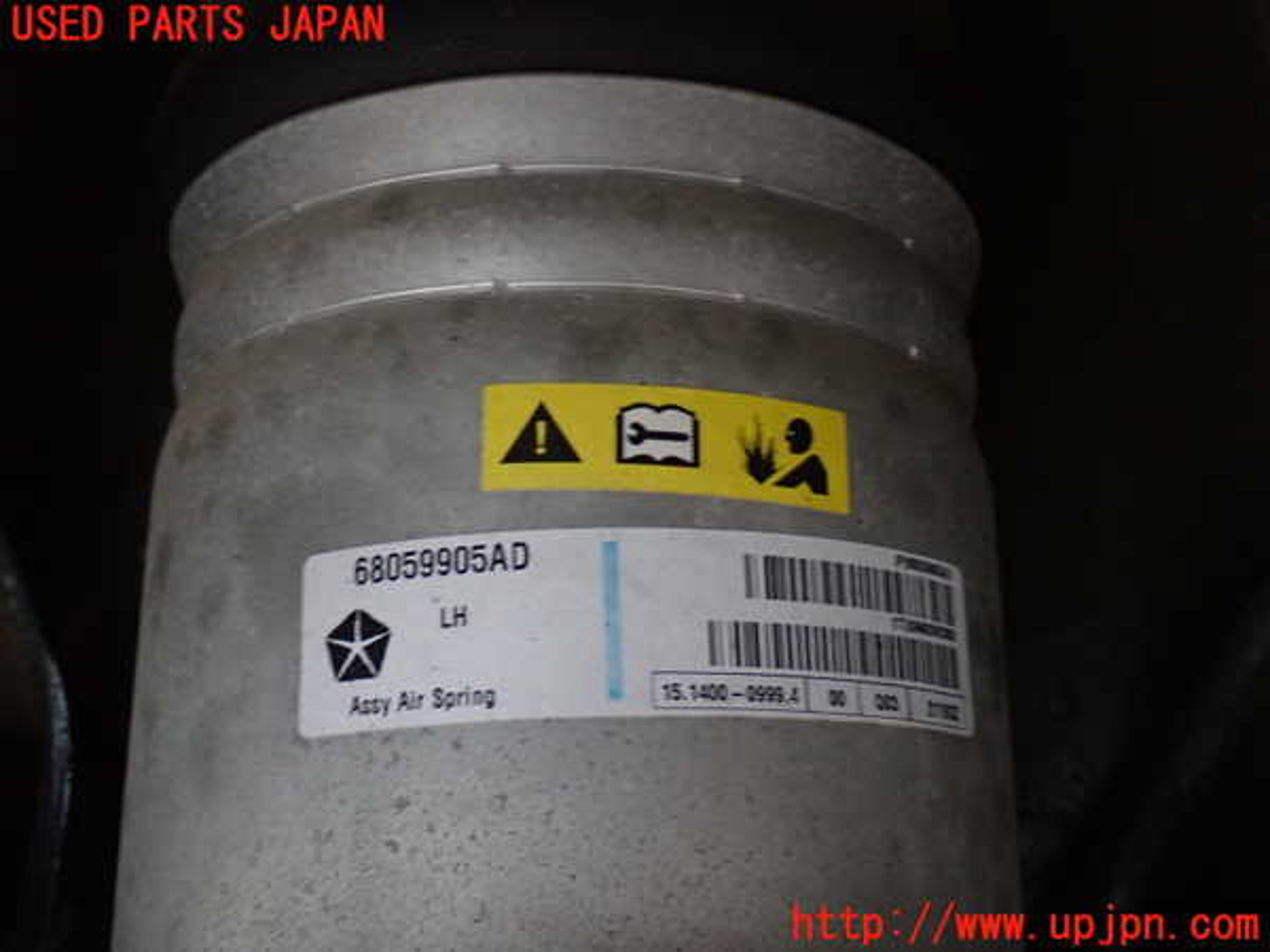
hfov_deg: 40.4
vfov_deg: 30.9
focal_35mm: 47
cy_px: 476
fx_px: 1724
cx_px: 635
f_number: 3.1
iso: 800
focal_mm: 8.4
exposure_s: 1/20
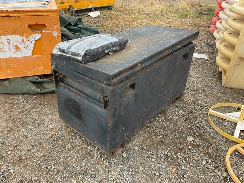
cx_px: 120
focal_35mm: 30
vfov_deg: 46.8
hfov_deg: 60.0
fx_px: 211
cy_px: 91
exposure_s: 1/580
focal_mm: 3
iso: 16
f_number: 1.8
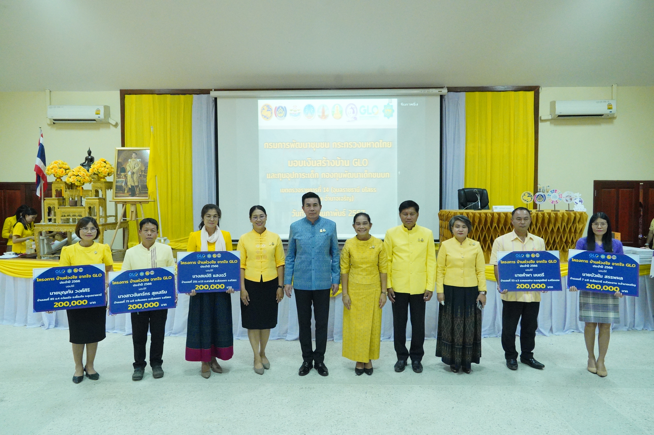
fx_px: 454
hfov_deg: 71.6
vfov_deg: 51.2
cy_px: 218
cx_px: 327
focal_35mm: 25
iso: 12800
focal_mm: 25
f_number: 6.3
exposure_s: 1/125
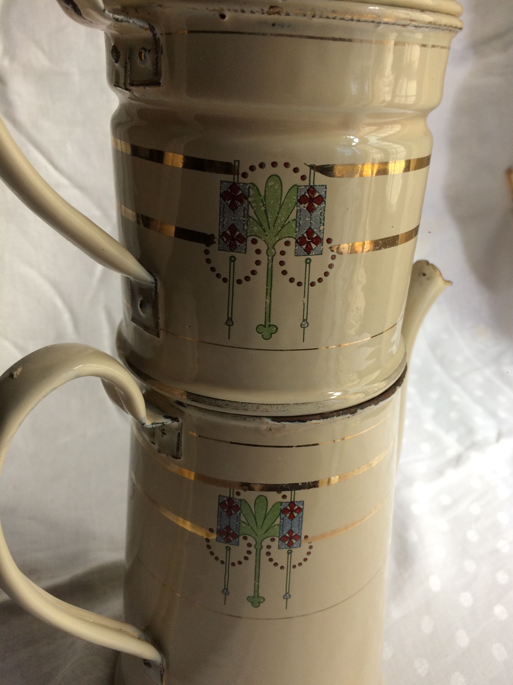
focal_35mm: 29
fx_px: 573
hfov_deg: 48.2
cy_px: 342
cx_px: 256
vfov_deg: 61.7
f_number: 2.2
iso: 64
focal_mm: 4.15
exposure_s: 1/100
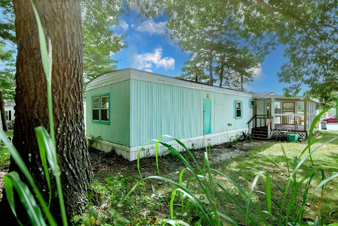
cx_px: 169
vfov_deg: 67.4
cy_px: 113
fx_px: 169
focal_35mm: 18
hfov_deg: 90.0
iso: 500
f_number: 5.6
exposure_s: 1/500
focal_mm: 12
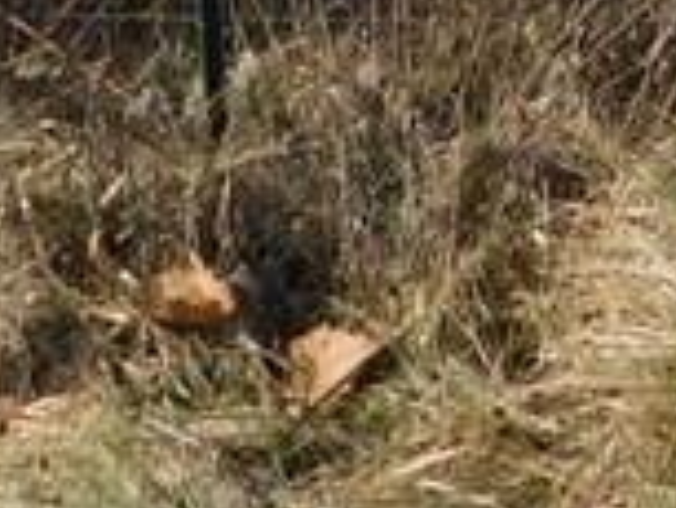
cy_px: -614
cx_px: 809
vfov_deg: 8.9
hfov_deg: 12.5
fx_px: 3010
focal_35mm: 154
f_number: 6
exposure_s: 1/400
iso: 125
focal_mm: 4
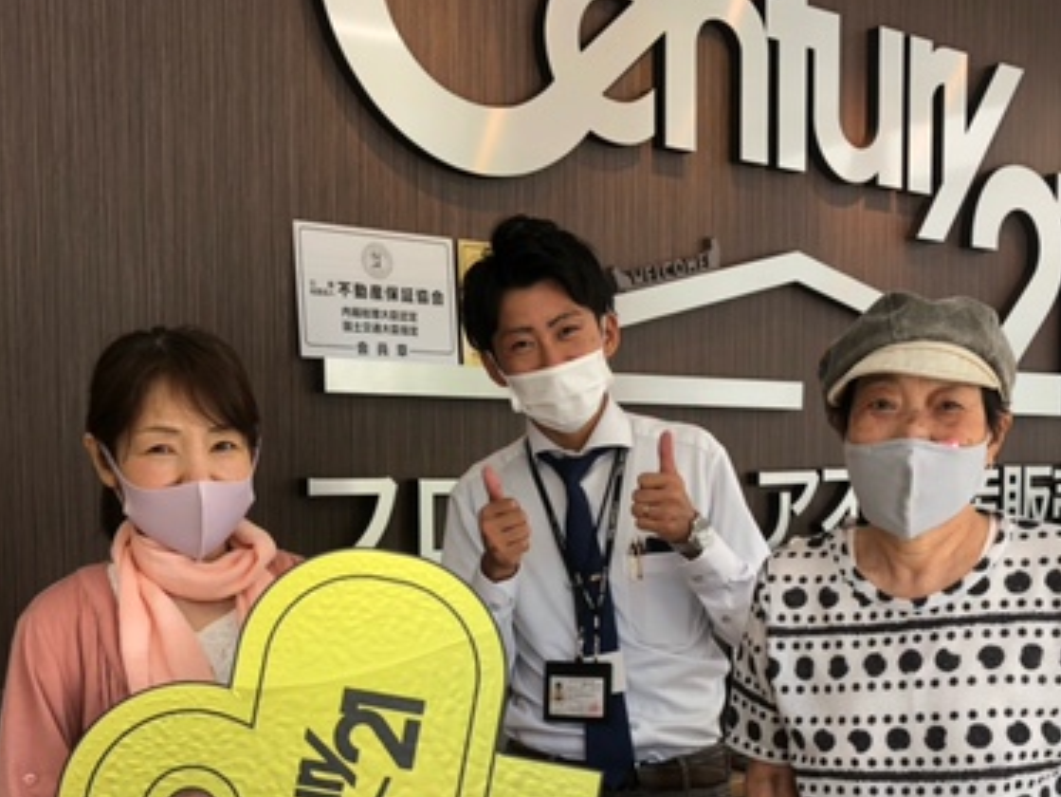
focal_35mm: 48
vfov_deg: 29.7
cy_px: 621
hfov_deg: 39.6
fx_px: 1472
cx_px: 577
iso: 25
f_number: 1.8
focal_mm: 4
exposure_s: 1/120
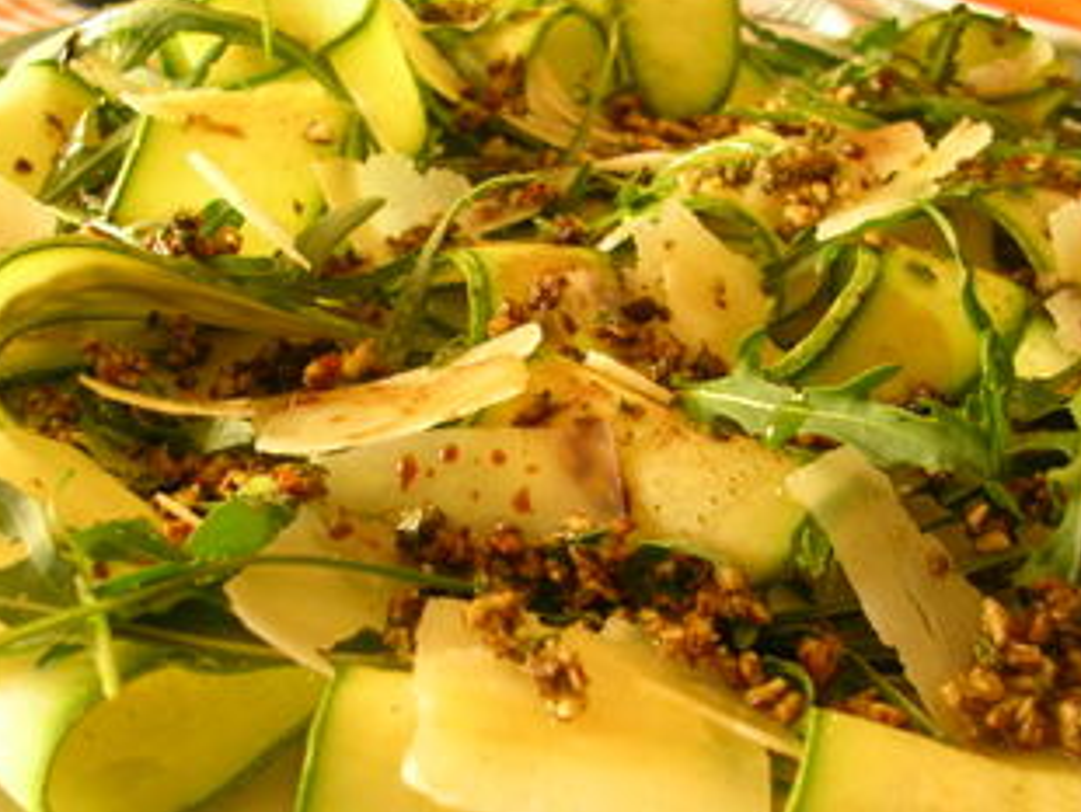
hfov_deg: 38.8
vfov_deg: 29.7
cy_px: 443
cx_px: 446
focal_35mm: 49
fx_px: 1531
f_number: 2.8
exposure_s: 1/5.5
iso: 114
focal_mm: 5.8
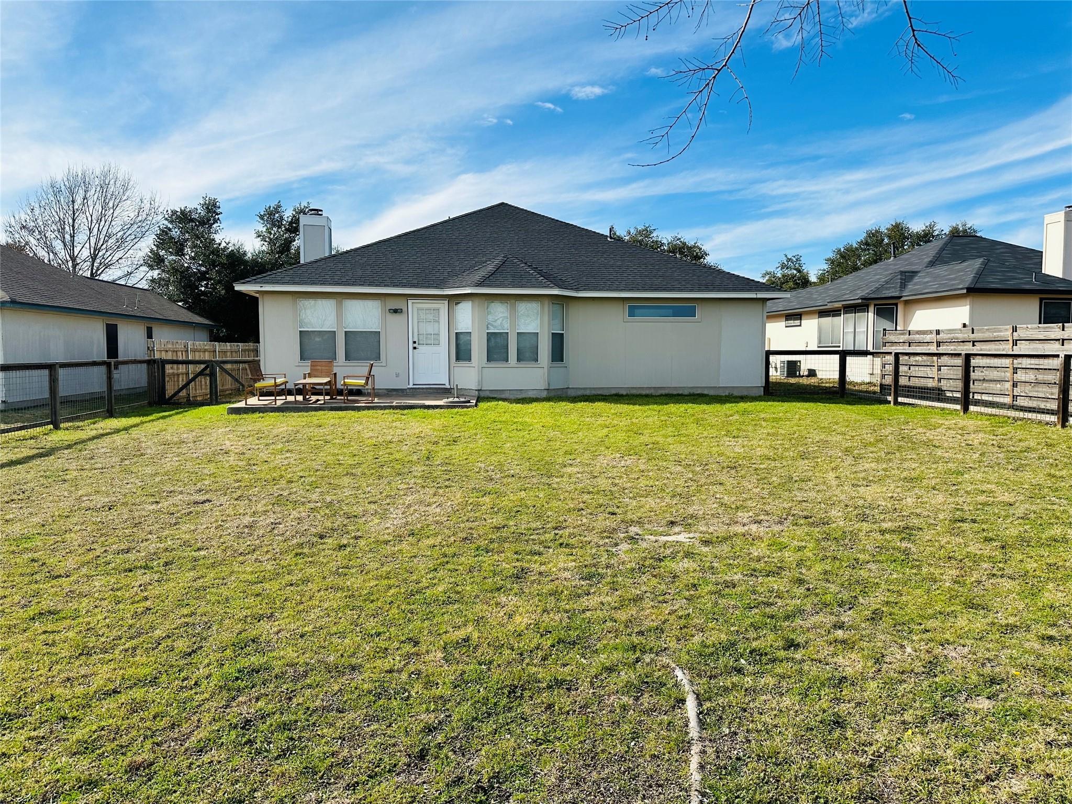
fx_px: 743
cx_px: 536
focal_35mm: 24
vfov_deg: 56.8
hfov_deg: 71.6
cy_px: 402
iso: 80
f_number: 1.78
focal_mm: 6.86
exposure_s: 1/4545
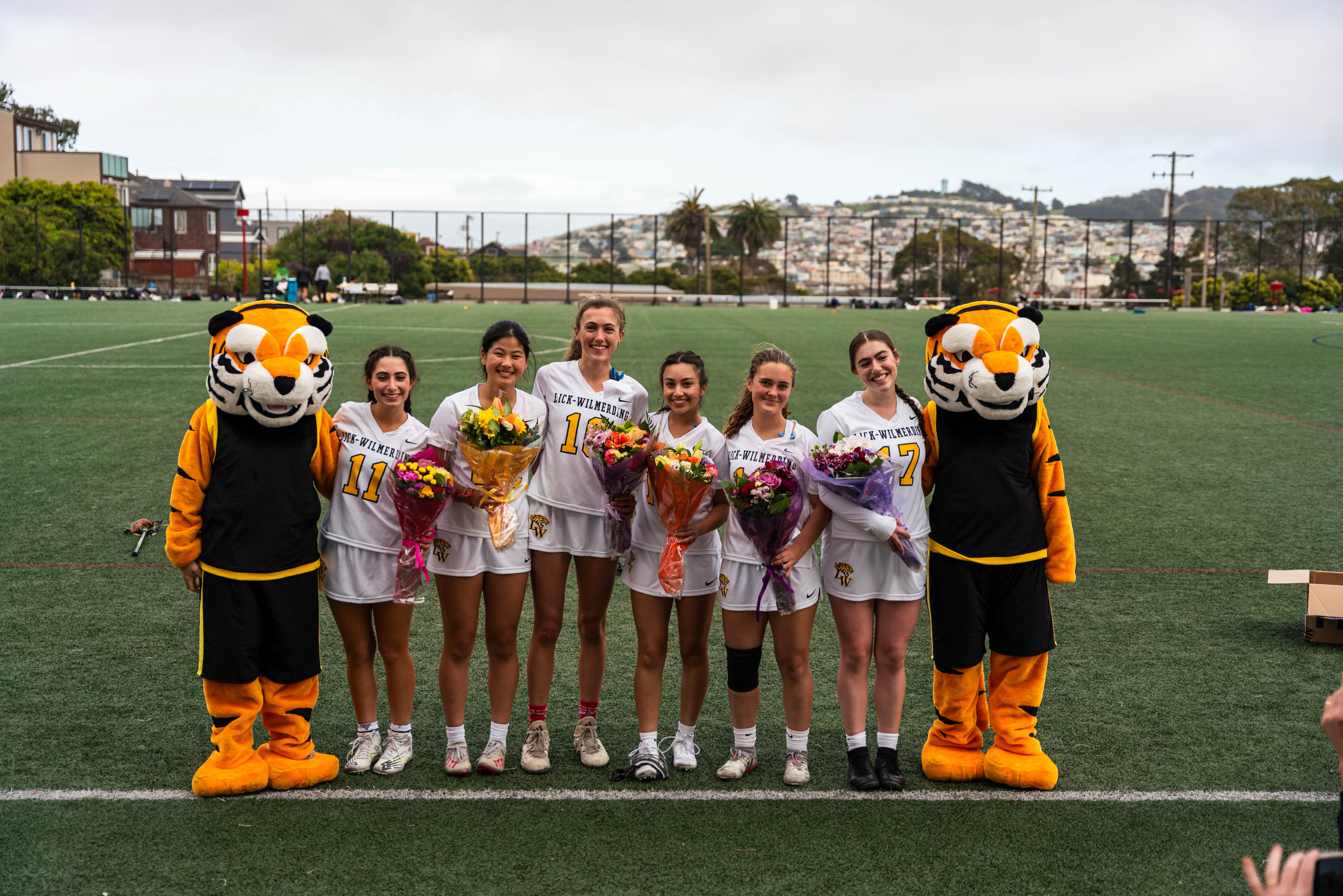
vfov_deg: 29.9
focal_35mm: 45
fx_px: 1679
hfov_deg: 43.6
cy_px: 448
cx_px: 672
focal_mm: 45
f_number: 2.8
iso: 100
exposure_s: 1/800
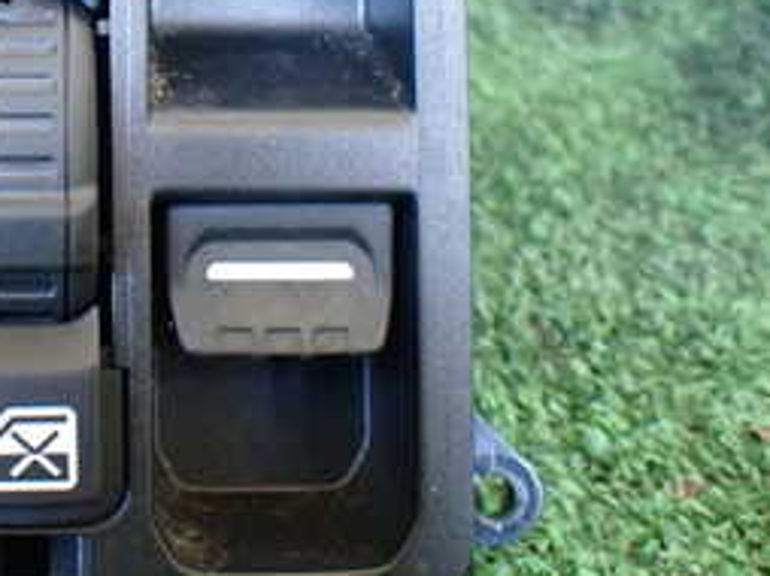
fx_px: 1578
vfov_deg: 20.5
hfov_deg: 26.2
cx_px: 21
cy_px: 130
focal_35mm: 71
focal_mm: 5.4
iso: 800
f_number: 2.3
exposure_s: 1/50
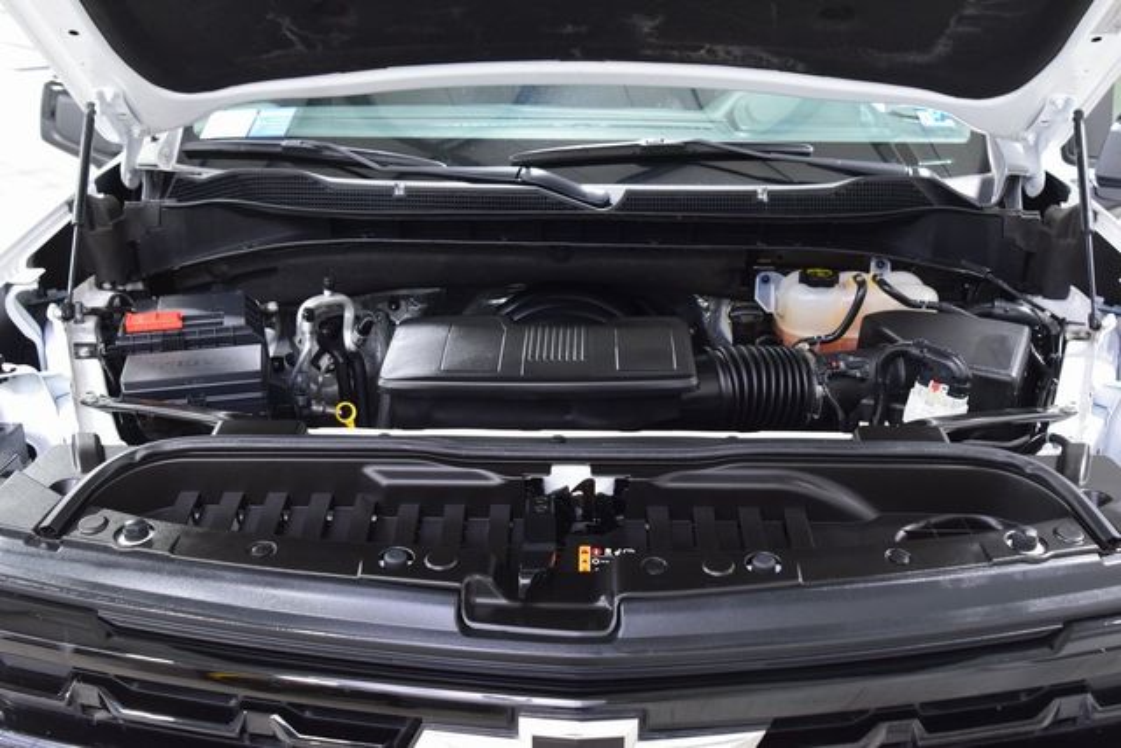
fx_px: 1121
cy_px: 374
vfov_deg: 36.9
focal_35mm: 36
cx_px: 560
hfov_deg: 53.1
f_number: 5.6
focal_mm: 24
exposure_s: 1/15
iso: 1600
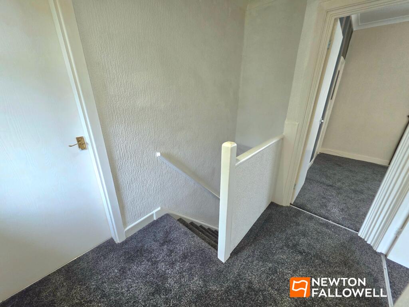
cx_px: 204
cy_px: 154
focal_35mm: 13
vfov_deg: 89.9
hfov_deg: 106.2
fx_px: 154
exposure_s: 1/370
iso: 320
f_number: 1.9
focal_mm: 2.2
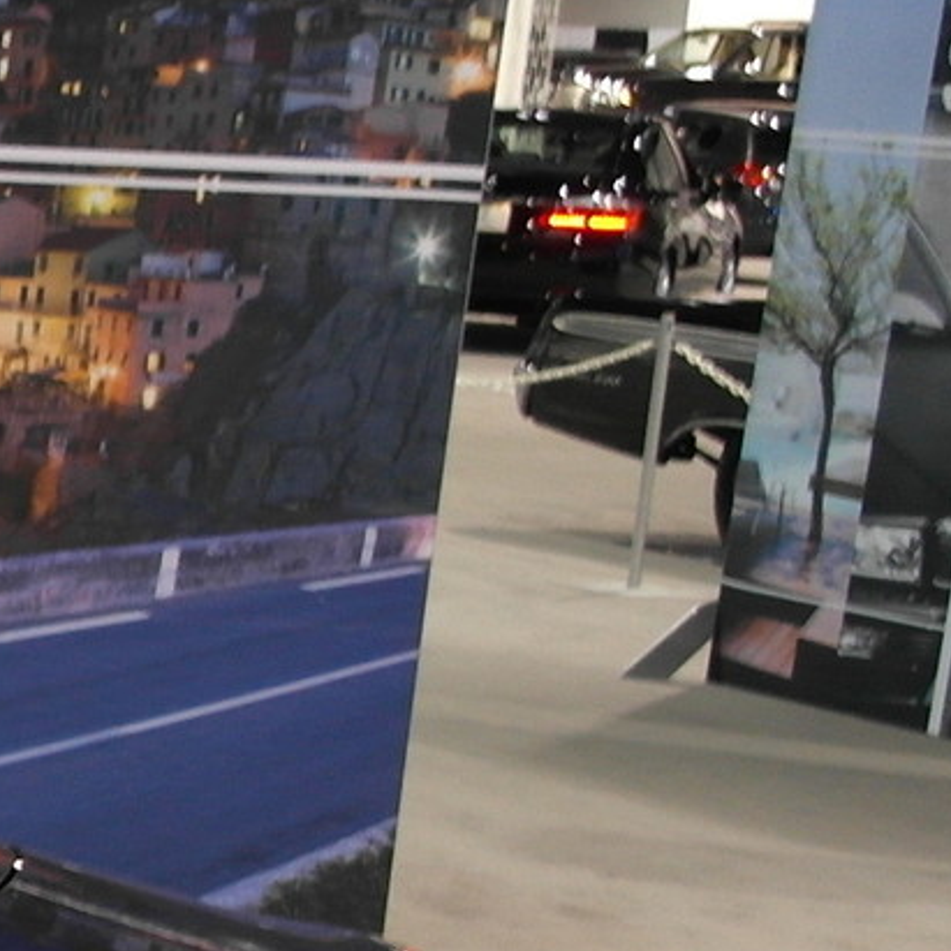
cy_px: 834
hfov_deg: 9.2
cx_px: -1809
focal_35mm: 155
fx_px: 4818
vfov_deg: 11.2
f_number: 3.5
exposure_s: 1/20
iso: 400
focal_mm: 20
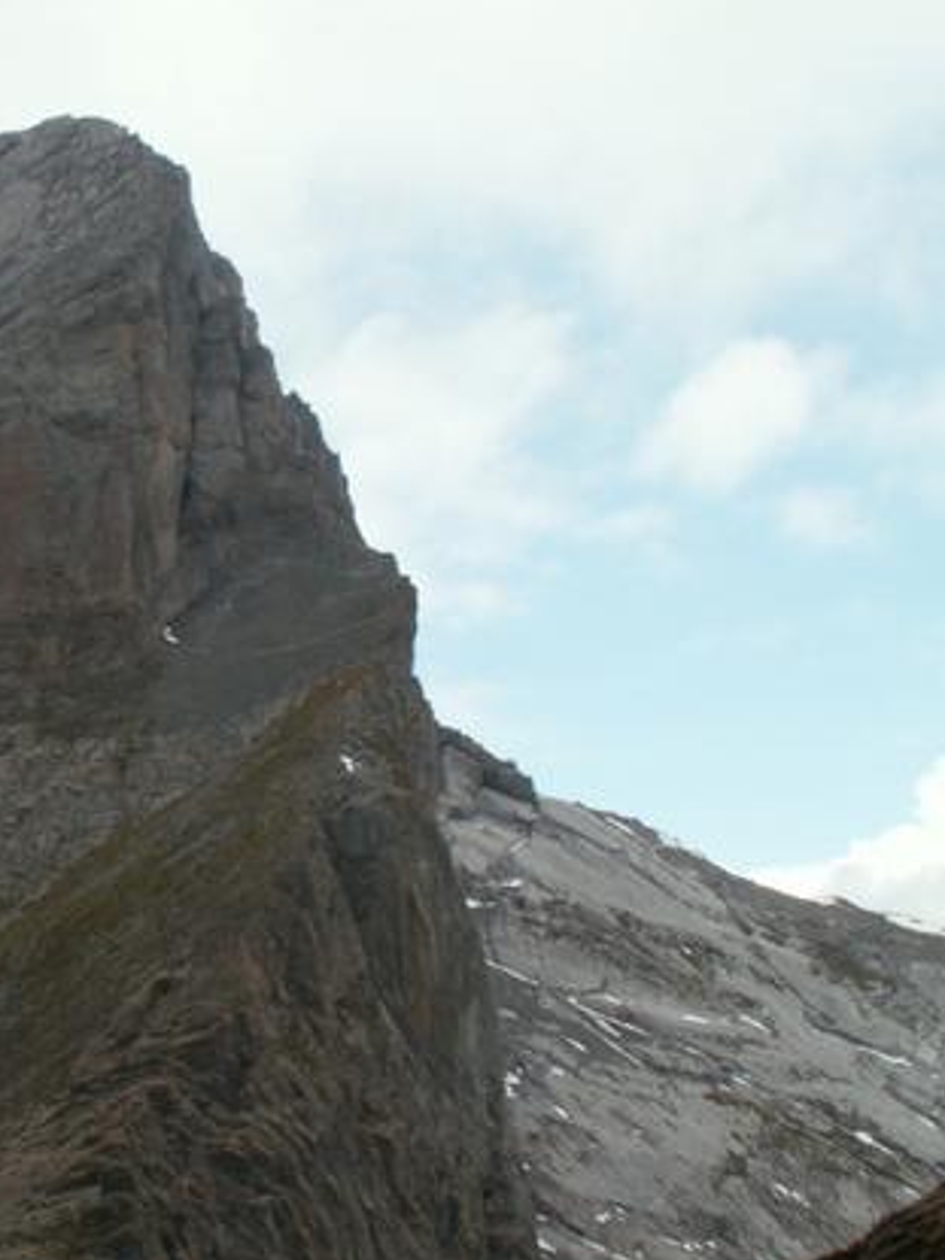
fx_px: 1967
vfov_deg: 35.5
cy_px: 568
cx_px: 21
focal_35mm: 54
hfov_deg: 25.8
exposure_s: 1/60
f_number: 8
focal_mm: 5.86
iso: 50
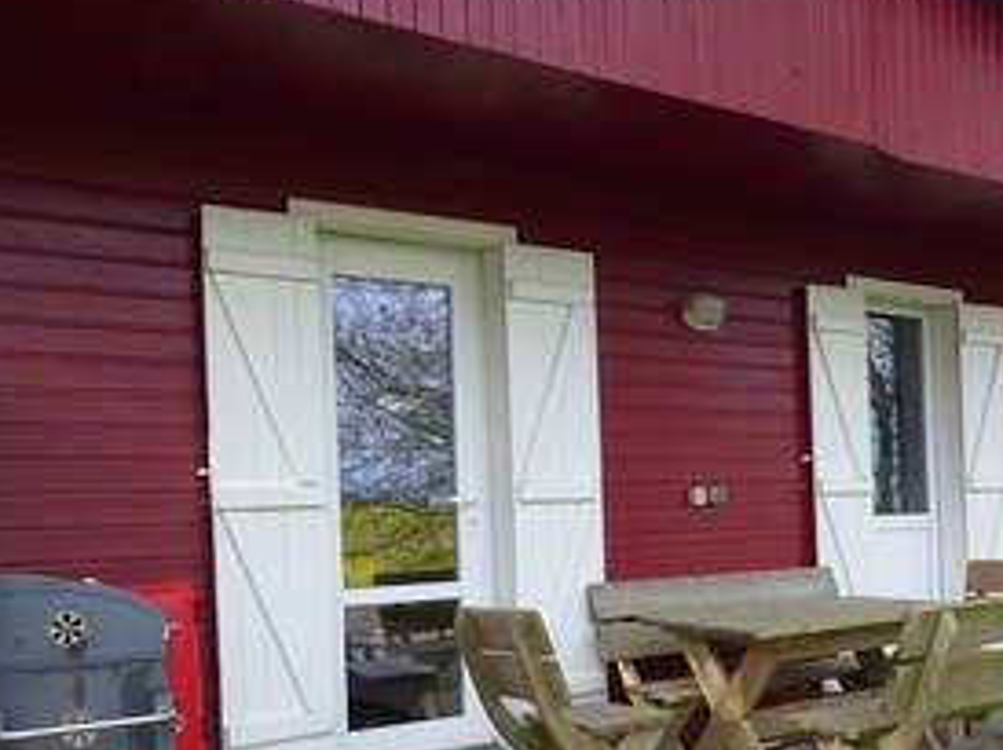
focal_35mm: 38
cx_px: 600
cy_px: 523
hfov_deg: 48.7
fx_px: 1100
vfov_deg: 37.1
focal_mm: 4.5
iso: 100
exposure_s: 1/125
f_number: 4
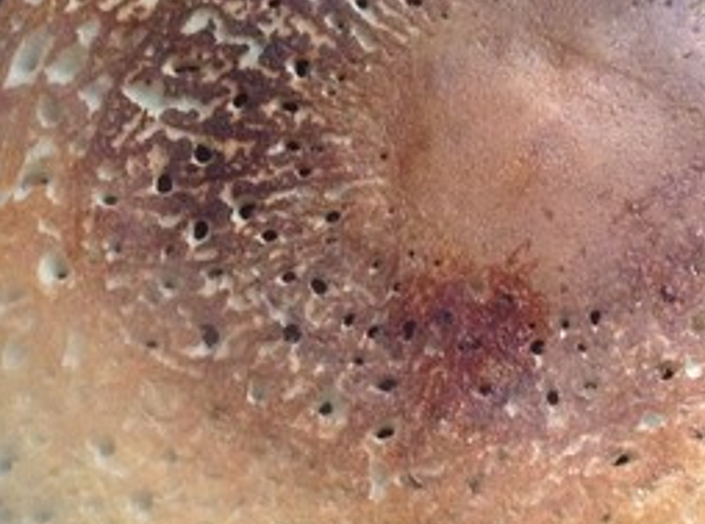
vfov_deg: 22.5
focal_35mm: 65
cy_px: 240
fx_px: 1320
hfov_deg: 29.2
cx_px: 569
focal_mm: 3.3
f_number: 2.4
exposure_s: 1/17
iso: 250
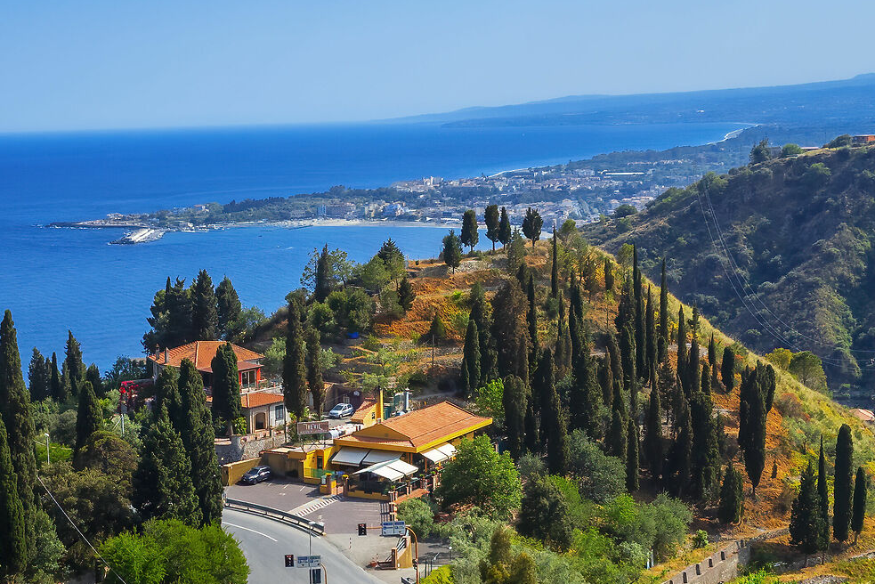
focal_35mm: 66
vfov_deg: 20.6
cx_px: 185
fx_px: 1605
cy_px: 336
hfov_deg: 29.8
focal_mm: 13
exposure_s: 1/640
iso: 250
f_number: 7.1
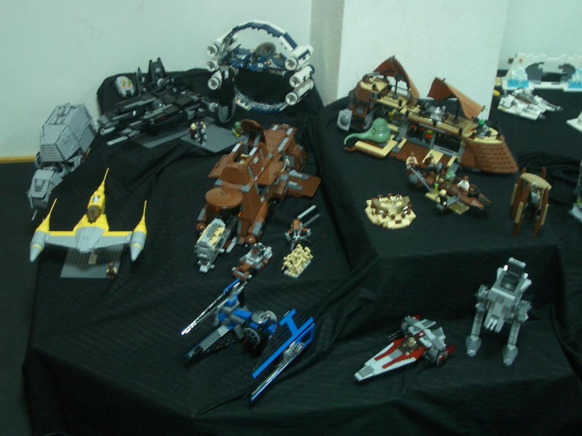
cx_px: 291
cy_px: 218
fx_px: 824
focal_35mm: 49
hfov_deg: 38.9
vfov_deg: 29.7
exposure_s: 1/8
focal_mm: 8.2
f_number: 3.1
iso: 100
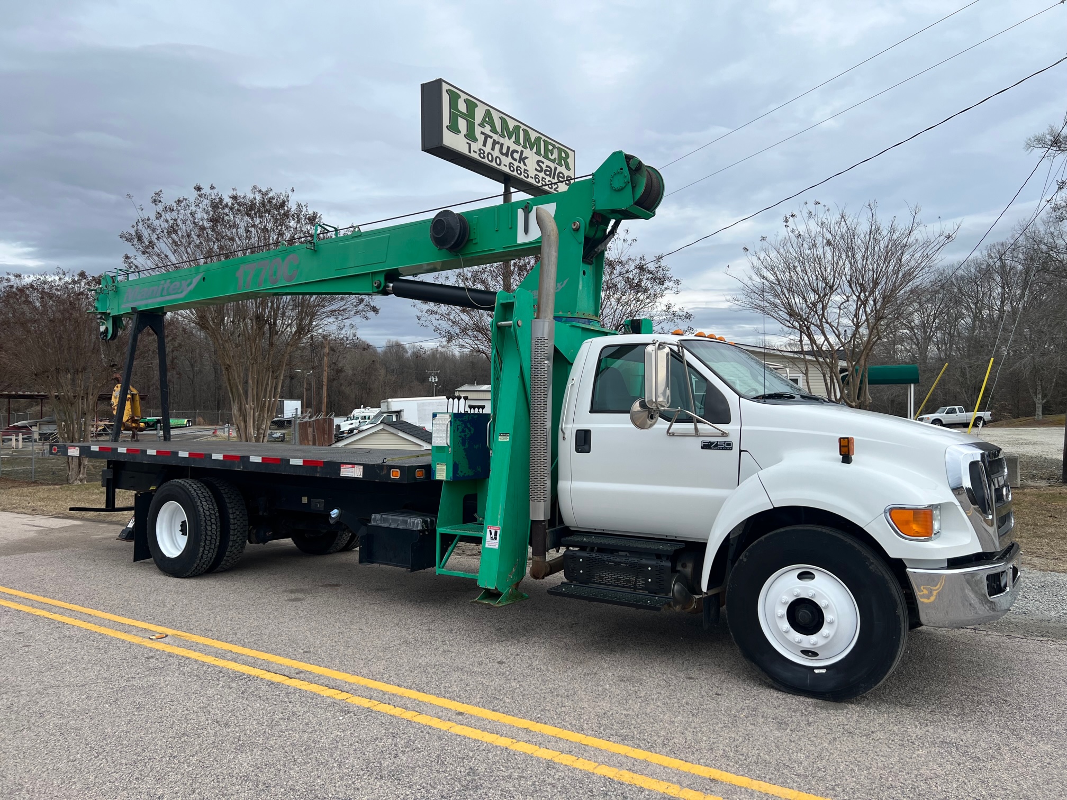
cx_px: 534
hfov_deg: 67.3
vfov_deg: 53.1
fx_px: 801
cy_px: 400
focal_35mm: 26
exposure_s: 1/1575
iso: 50
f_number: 1.5
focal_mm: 5.7
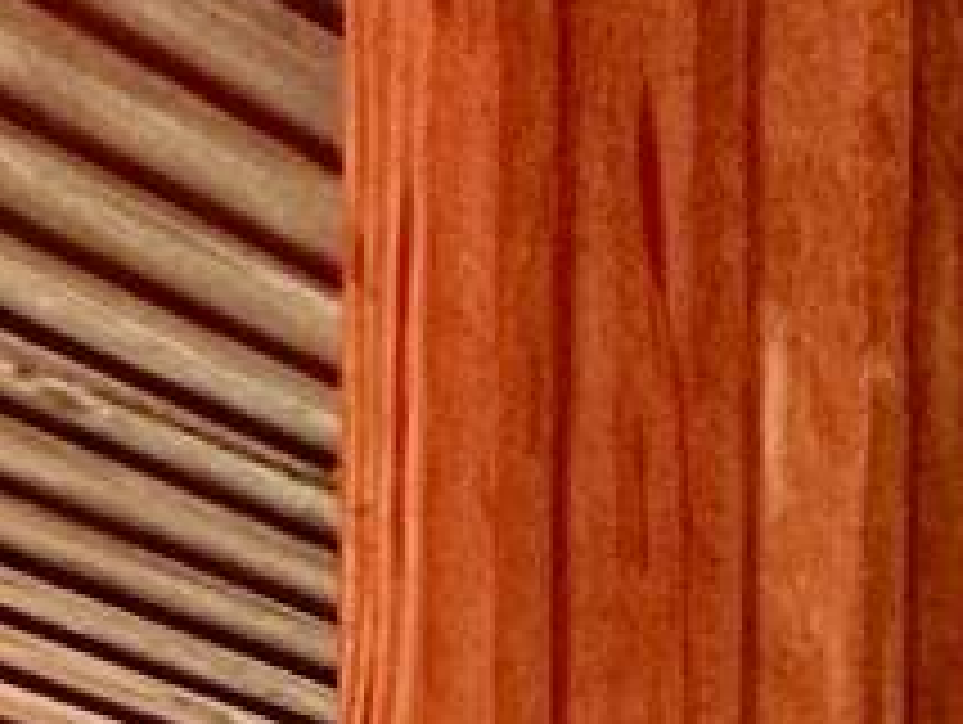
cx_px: 860
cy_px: 1799
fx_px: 2618
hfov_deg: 20.4
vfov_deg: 12.2
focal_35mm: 94
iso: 400
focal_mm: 2.22
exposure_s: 1/60
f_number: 2.2
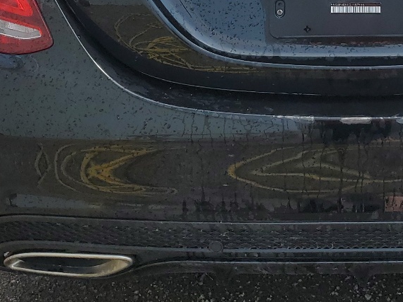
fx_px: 850
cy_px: 0
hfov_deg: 25.9
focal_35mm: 73
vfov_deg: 19.6
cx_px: 361
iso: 50
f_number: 1.5
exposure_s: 1/2500
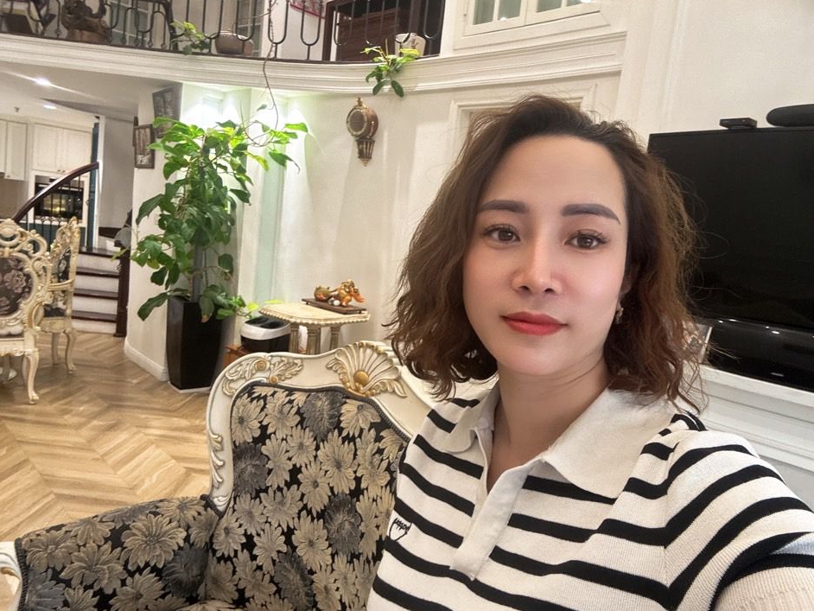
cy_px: 294
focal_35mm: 25
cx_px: 430
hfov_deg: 69.3
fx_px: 588
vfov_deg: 54.9
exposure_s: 1/60
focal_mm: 2.69
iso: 160
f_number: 1.9
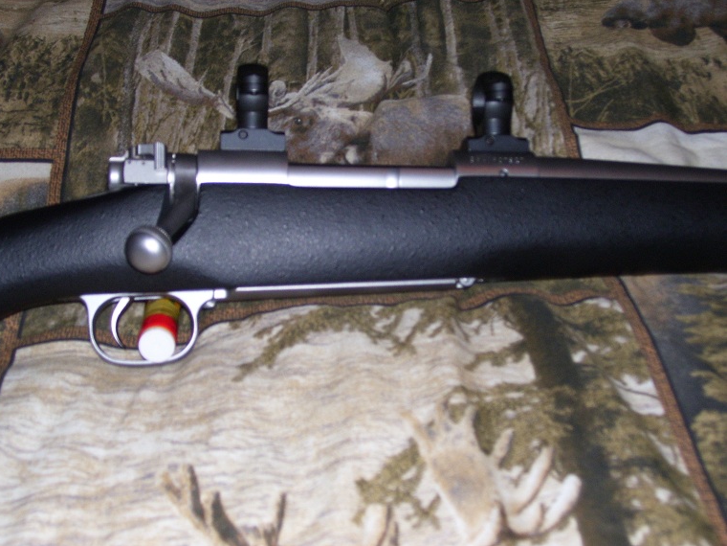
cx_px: 358
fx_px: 1218
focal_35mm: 58
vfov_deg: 25.2
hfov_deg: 33.2
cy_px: 274
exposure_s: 1/60
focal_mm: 9.4
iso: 125
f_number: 3.4
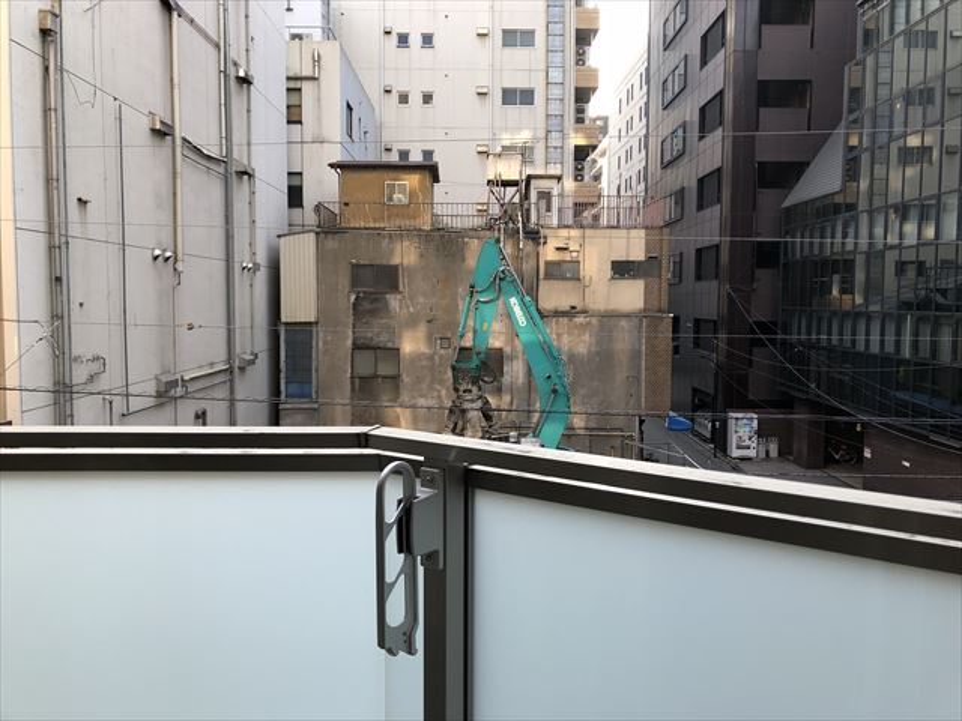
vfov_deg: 49.7
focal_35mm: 28
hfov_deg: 63.4
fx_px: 778
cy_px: 360
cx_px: 481
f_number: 1.8
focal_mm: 3.99
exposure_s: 1/146
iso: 20
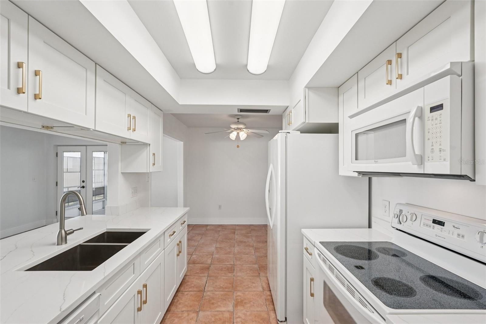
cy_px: 162
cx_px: 243
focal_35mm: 16
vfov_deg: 73.7
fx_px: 216
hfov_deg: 96.7
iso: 400
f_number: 8
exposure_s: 1/80
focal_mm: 16
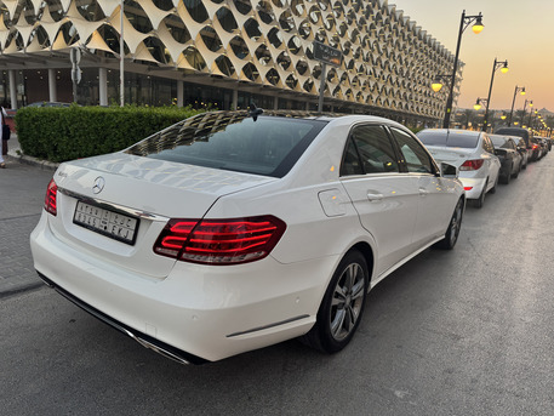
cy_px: 208
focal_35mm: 24
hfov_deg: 71.6
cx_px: 277
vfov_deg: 56.8
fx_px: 384
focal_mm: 6.76
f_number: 1.78
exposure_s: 1/100
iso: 80
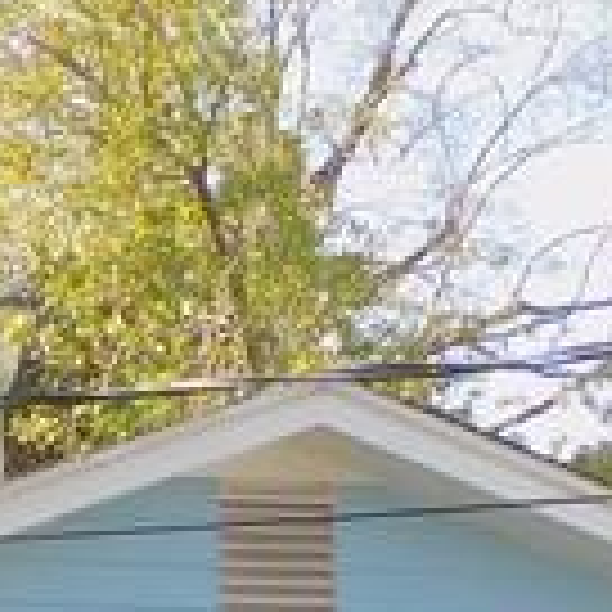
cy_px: 1048
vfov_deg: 8.5
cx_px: -801
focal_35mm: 200
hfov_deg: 8.1
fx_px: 4000
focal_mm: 5.4
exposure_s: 1/200
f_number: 3.5
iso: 125
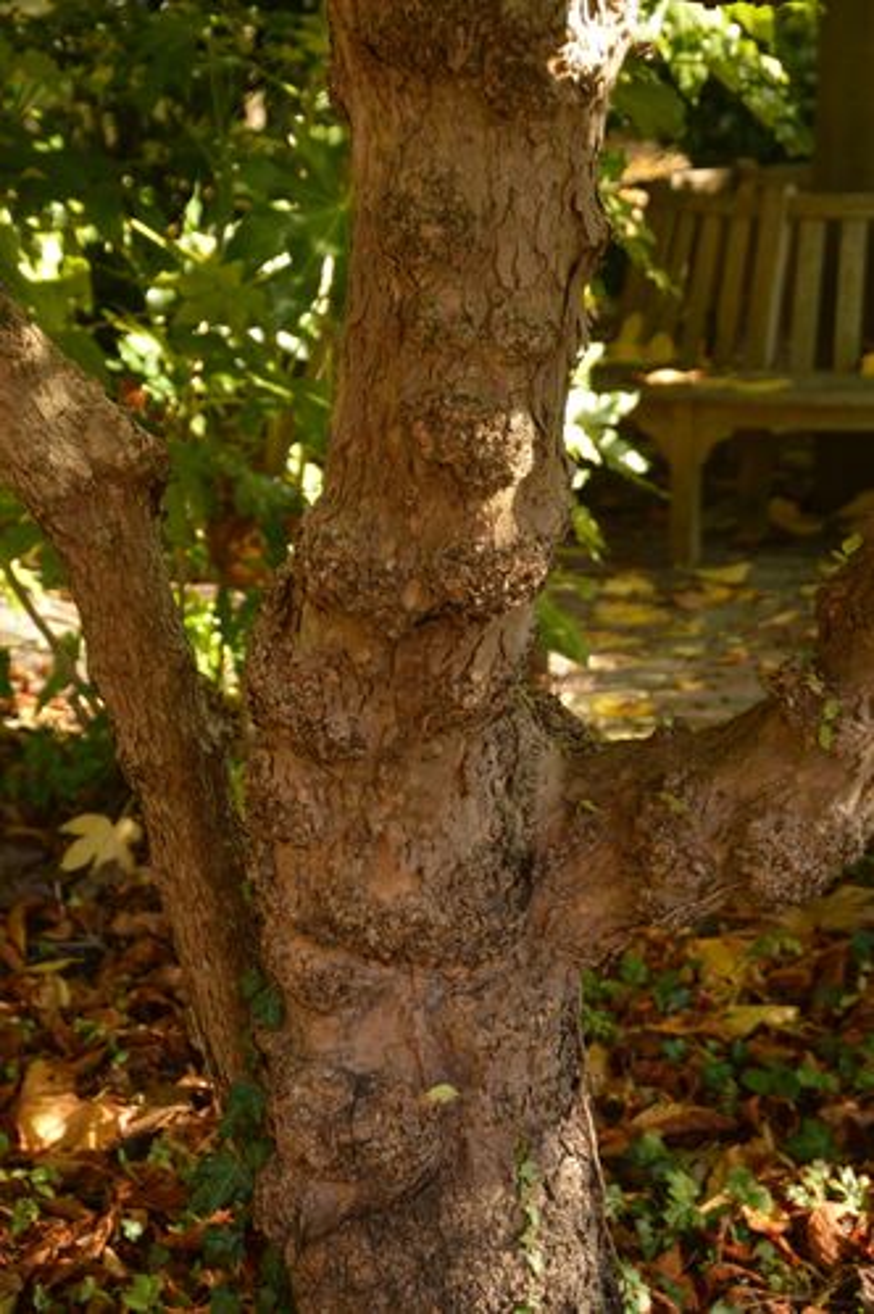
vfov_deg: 27.0
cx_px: 437
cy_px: 657
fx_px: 2735
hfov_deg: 18.2
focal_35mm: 75
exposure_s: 1/50
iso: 100
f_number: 5
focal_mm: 50
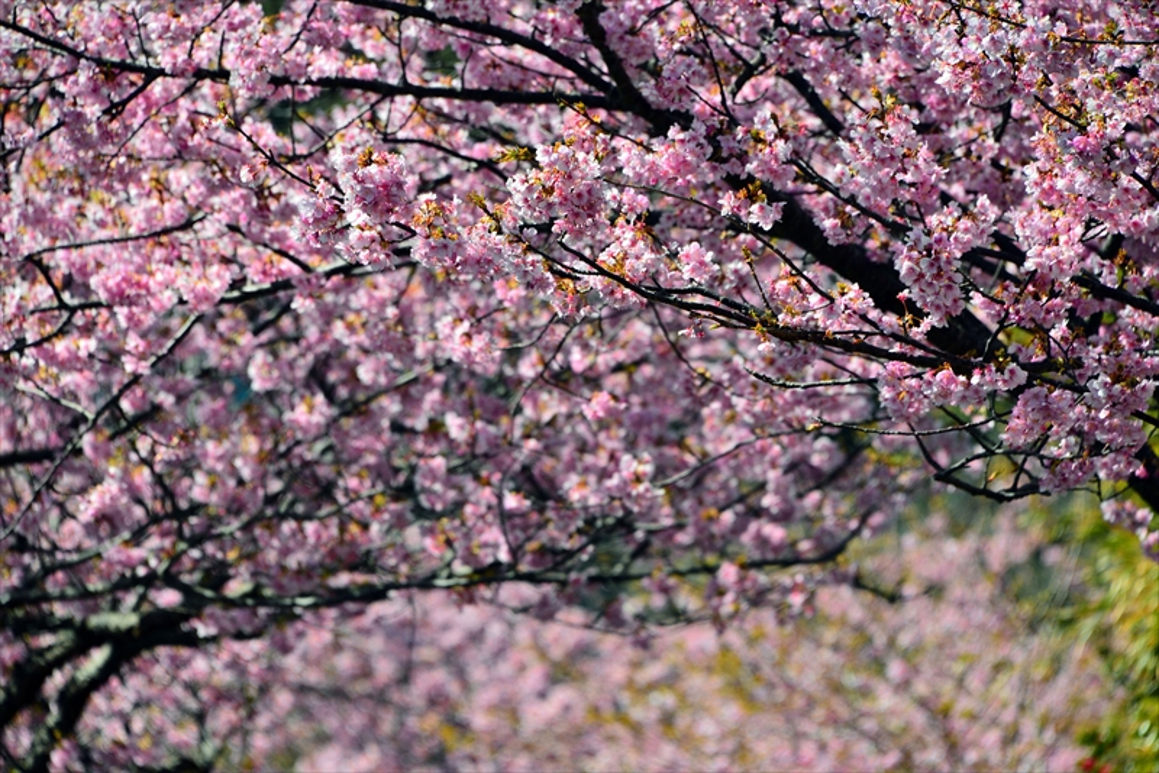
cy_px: 386
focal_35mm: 300
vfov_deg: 4.6
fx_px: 9661
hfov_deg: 6.9
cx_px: 580
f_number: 8
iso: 800
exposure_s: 1/2500
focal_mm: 300
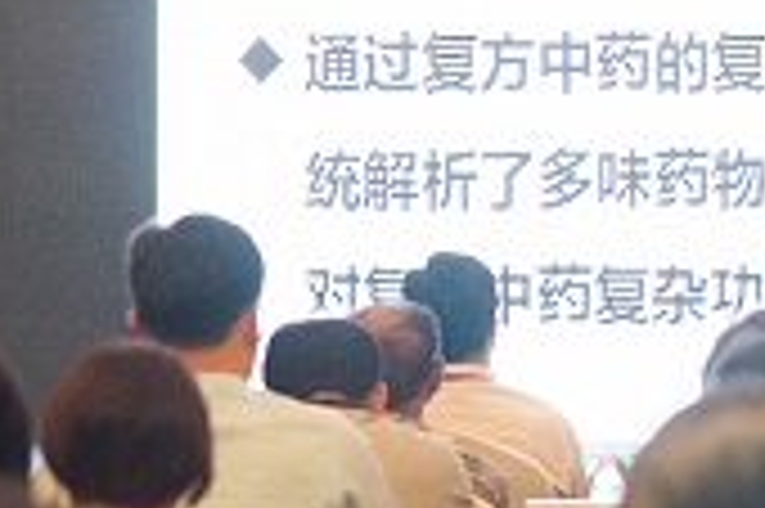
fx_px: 8513
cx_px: 1138
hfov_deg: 5.1
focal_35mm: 401
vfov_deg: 3.4
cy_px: 67
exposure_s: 1/100
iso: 1000
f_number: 4.5
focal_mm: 85
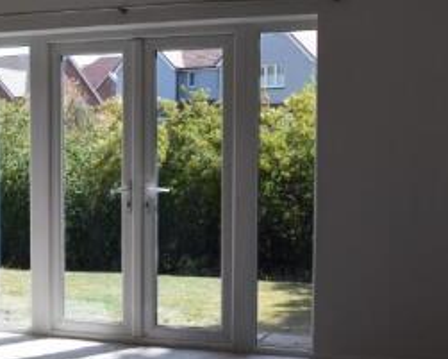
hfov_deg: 28.1
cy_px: 244
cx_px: 87
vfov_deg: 23.0
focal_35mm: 66
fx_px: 875
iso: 400
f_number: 10
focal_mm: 18
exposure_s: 1/250
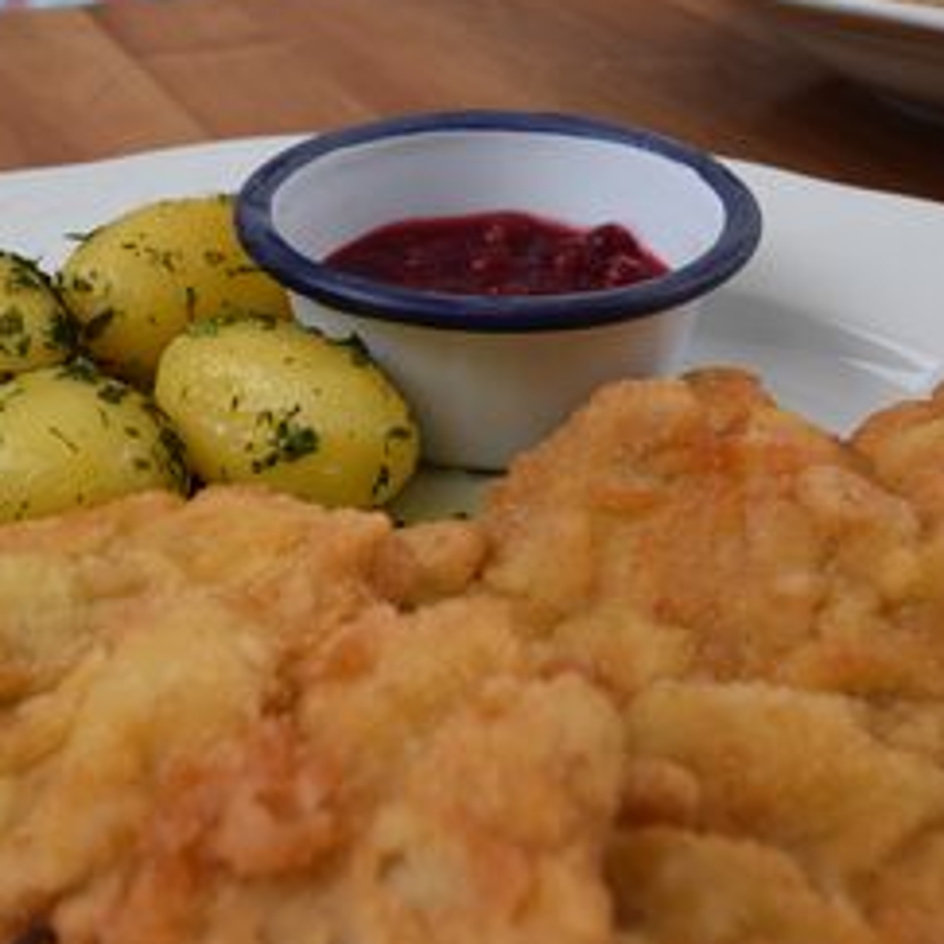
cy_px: 396
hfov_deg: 29.1
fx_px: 1820
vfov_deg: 29.0
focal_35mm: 59
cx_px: 445
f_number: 8
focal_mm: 24
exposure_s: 1/250
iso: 400
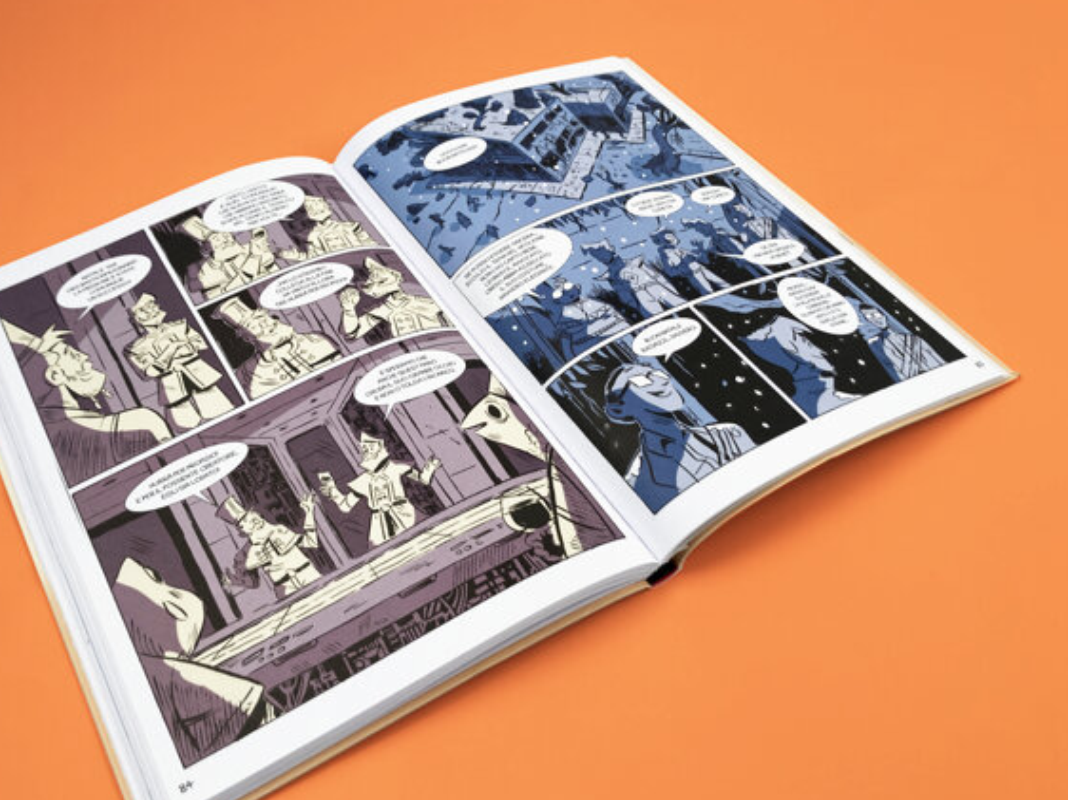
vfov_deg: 41.8
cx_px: 452
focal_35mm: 34
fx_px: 1049
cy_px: 398
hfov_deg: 53.8
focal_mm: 4
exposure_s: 1/100
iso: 50
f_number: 1.8
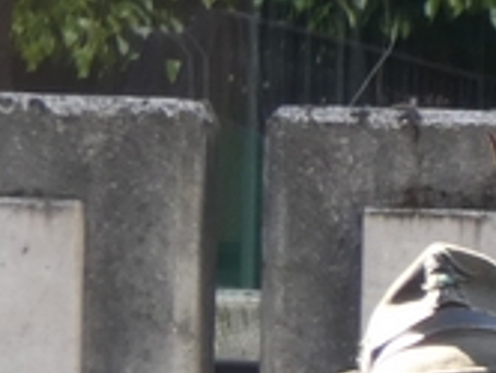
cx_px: 1754
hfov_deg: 1.8
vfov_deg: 1.4
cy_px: 1182
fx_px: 15540
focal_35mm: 1083
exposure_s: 1/80
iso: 100
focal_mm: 26.9
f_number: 5.4
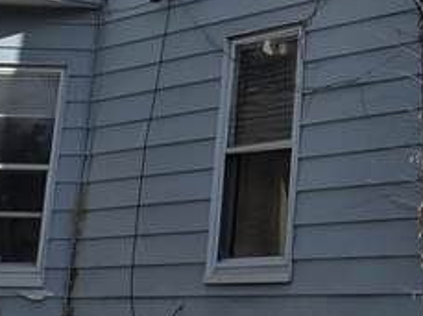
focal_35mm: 103
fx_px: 1257
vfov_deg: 13.5
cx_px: 445
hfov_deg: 18.5
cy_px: -148
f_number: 1.7
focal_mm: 6.3
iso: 64
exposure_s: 1/7944
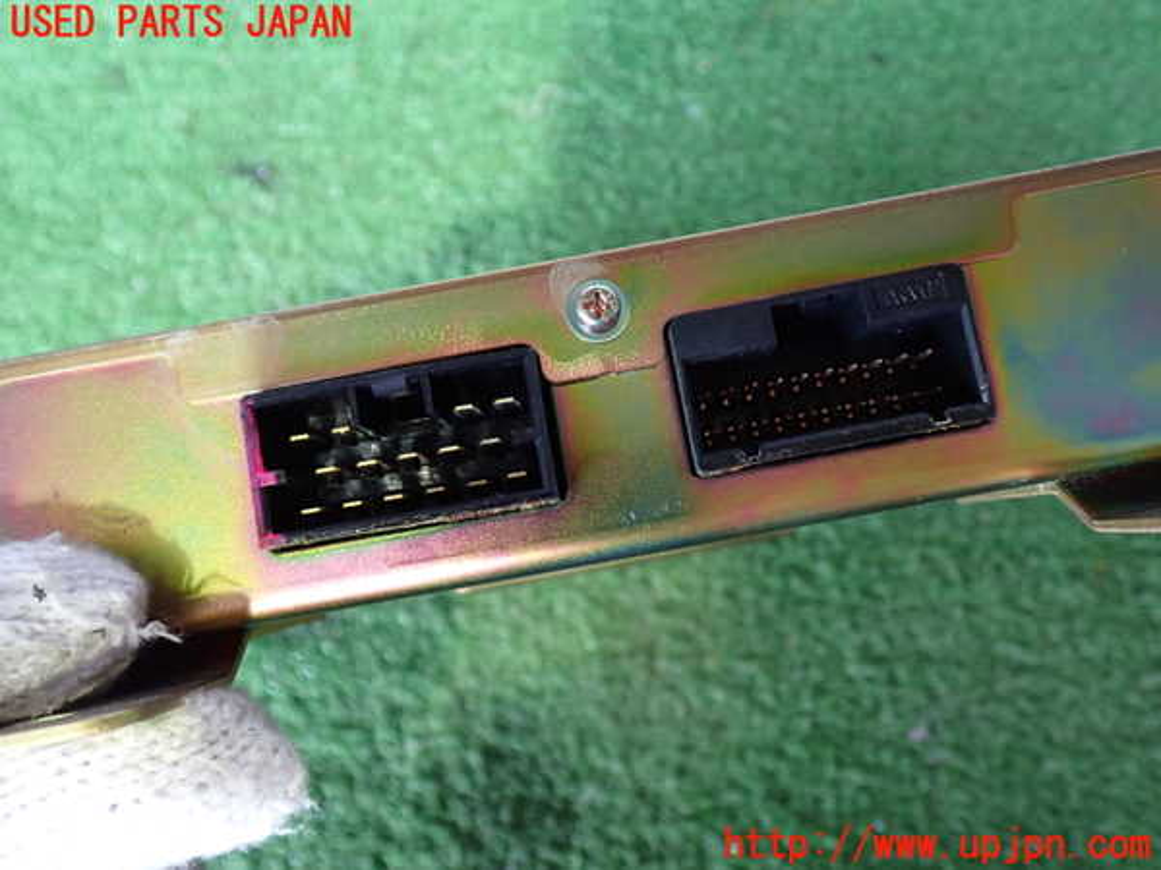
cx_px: 580
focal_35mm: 32
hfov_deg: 56.8
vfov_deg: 44.2
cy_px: 435
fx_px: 1073
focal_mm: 5.79
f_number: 2.4
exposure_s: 1/30
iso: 640
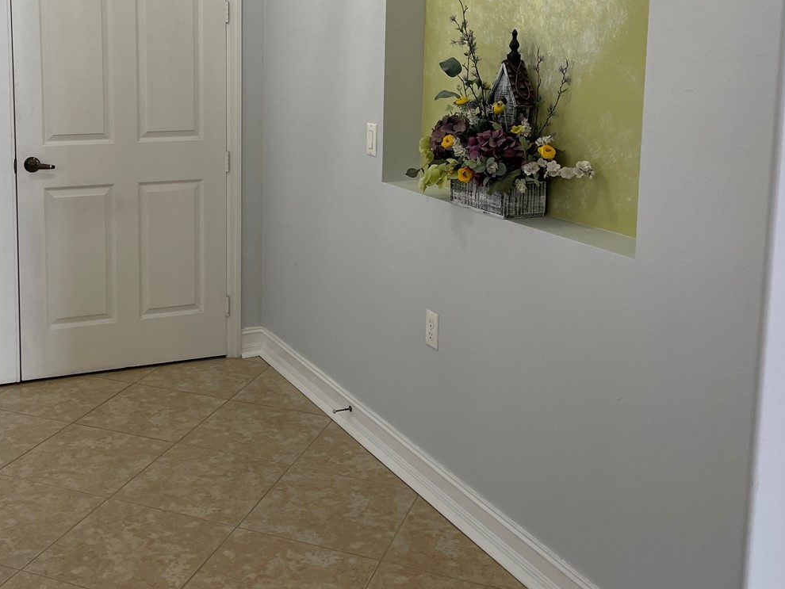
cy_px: 164
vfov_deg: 33.8
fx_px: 953
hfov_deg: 44.0
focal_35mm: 42
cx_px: 248
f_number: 1.6
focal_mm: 4.2
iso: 64
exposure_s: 1/60
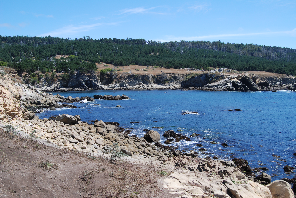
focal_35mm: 36
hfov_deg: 53.1
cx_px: 148
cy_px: 99
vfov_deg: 37.0
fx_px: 296
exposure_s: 1/200
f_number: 7.1
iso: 100
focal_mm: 24
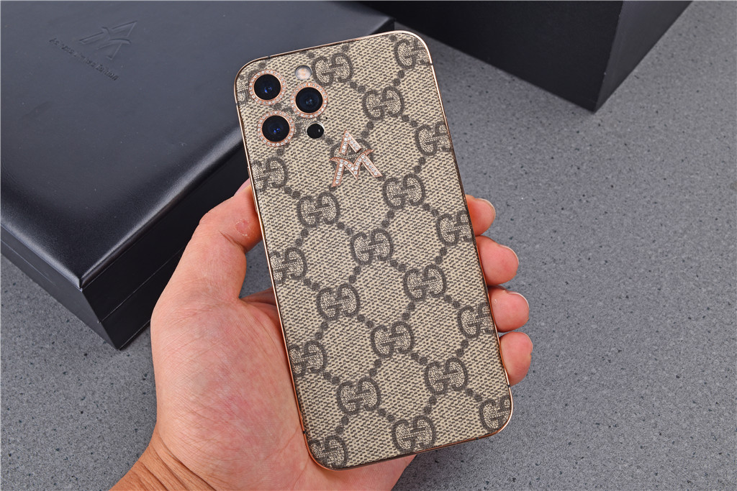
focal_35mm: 35
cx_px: 368
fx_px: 717
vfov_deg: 37.9
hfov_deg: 54.4
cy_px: 246
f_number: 16
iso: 100
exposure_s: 1/125
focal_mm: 35
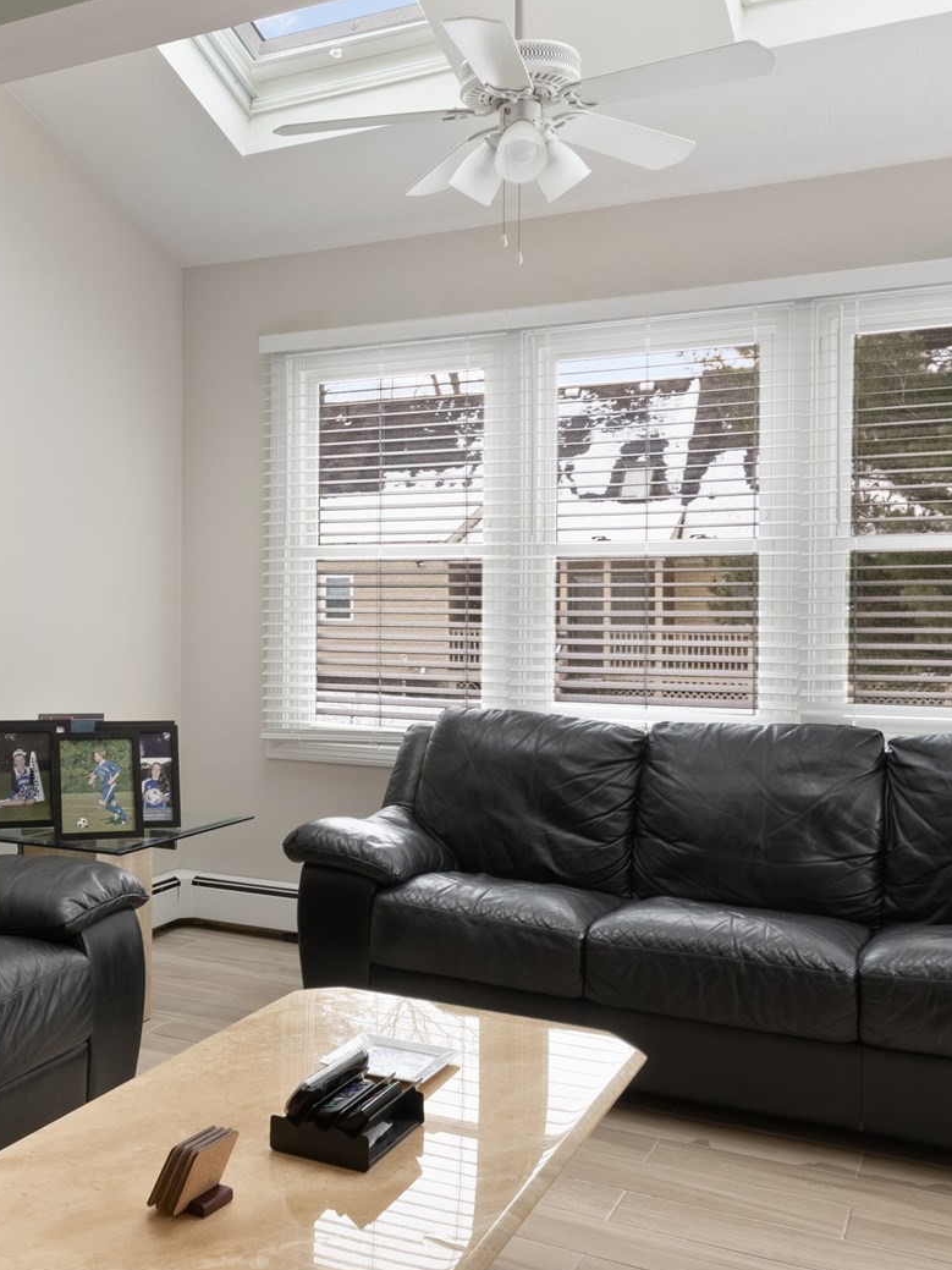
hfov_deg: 37.4
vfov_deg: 50.2
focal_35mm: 37
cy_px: 617
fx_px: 1355
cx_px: 200
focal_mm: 13
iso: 400
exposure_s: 1/13
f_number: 10
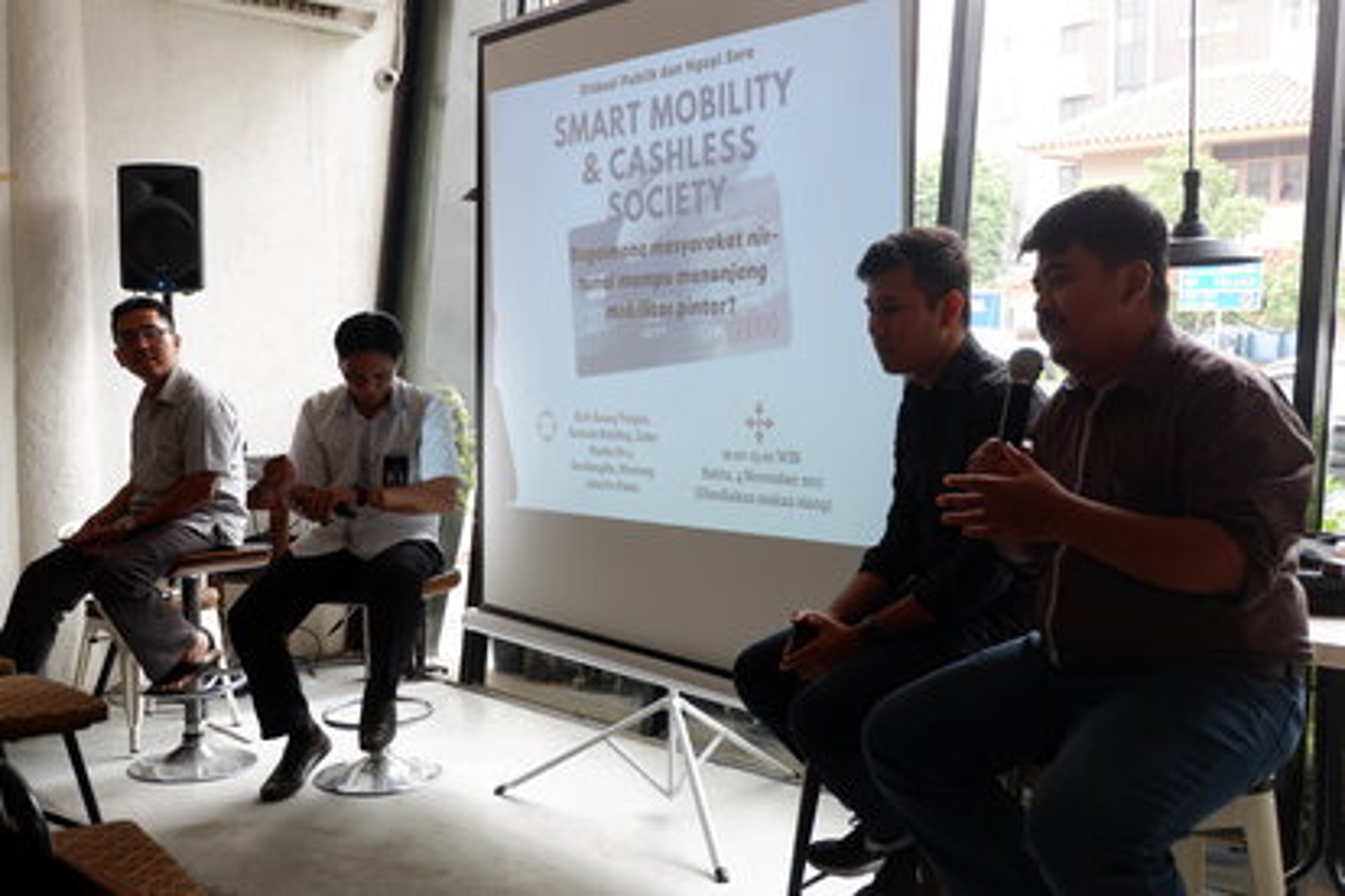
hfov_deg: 53.1
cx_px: 672
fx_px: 1345
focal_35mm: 36
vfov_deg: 36.9
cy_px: 448
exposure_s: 1/50
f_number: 4.2
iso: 250
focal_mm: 24.3
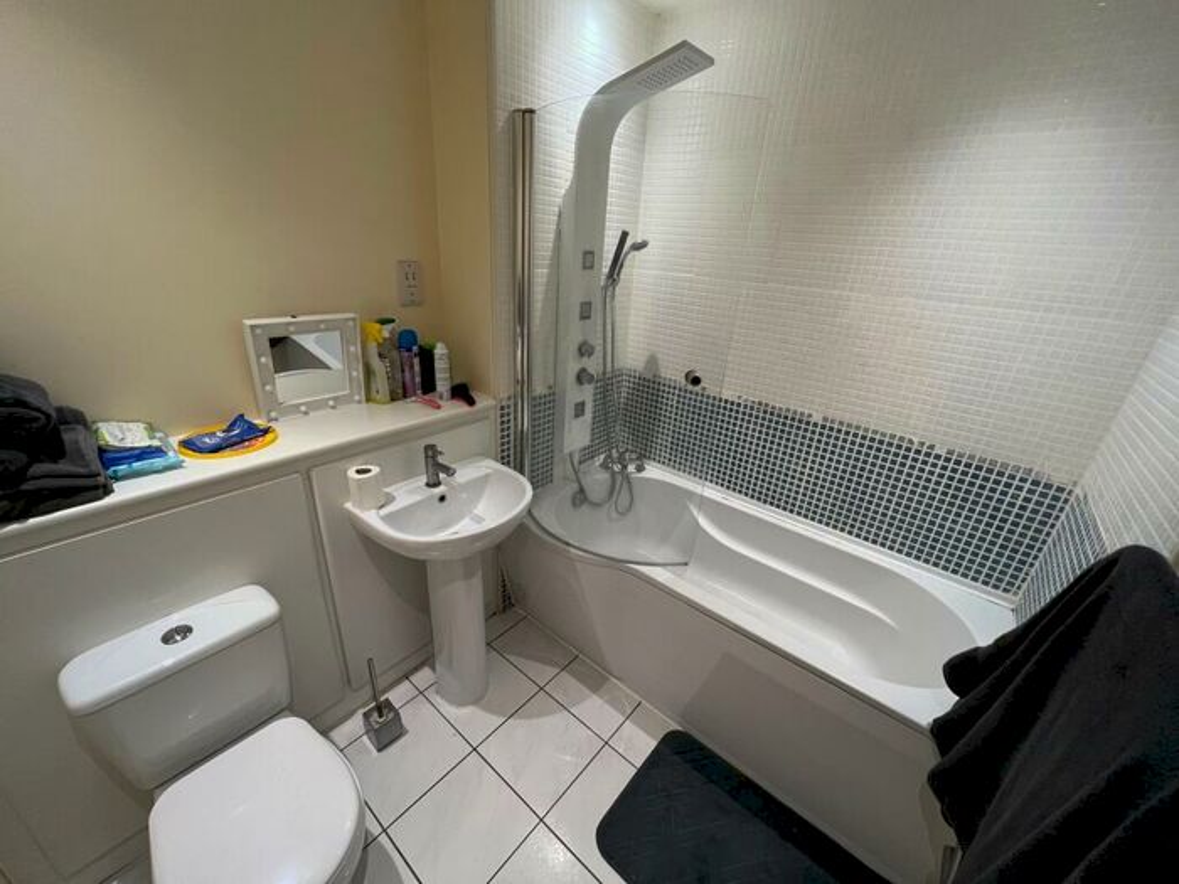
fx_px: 443
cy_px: 442
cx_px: 590
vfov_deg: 89.9
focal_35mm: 13
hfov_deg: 106.2
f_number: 1.8
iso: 200
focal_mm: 1.57
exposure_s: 1/100
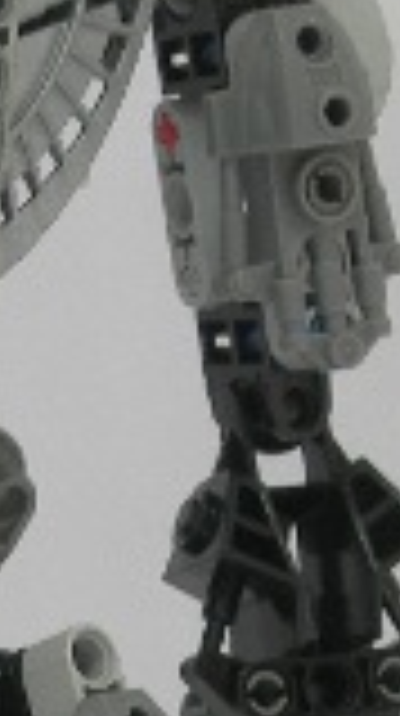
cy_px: 684
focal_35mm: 241
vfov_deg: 8.9
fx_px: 4561
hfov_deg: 5.0
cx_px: -121
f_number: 3.5
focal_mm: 12.7
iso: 50
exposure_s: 1/14.1
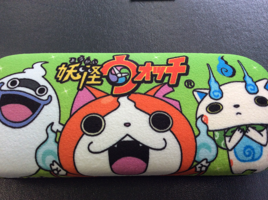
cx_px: 134
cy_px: 100
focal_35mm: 33
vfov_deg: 42.8
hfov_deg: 55.4
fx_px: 255
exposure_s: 1/100
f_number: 2.4
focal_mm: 3.3
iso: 50
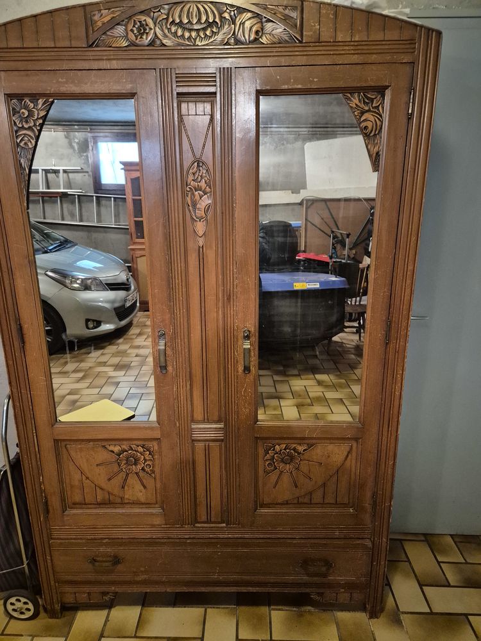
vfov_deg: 73.9
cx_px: 240
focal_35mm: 23
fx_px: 426
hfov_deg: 58.9
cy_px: 320
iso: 1600
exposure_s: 1/50
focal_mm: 5.4
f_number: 1.8
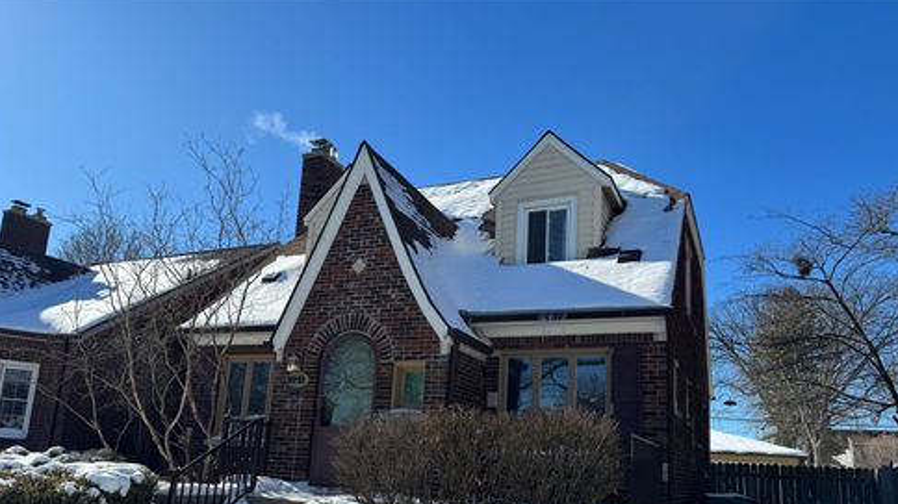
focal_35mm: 27
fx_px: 643
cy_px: 338
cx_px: 447
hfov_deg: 69.9
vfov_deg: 42.3
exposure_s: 1/4950
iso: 80
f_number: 1.78
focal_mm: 6.76
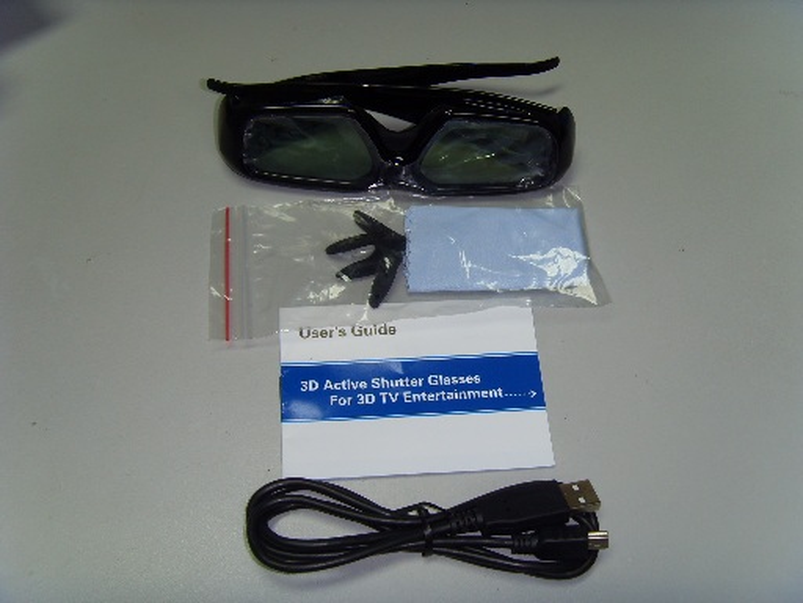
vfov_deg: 36.8
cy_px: 302
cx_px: 402
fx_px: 905
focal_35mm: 39
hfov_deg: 47.9
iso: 100
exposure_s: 1/45
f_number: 3.5
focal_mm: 6.6
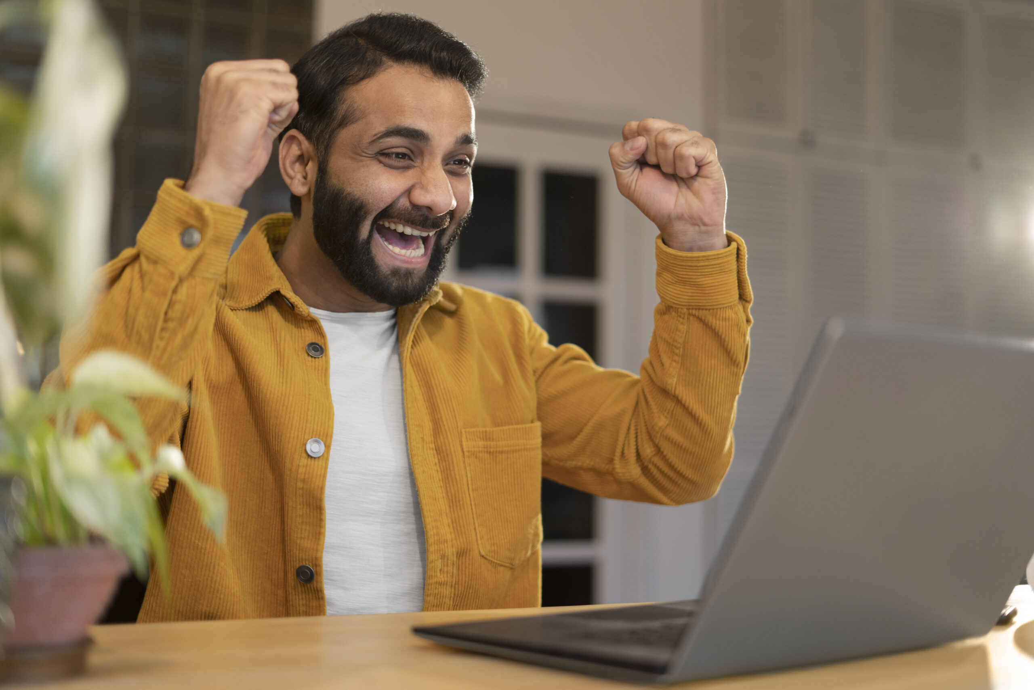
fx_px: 1436
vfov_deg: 27.0
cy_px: 345
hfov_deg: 39.6
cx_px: 517
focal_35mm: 50
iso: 320
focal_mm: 50
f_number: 1.8
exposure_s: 1/160
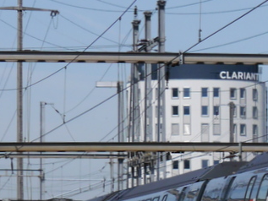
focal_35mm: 284
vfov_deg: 5.2
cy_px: 278
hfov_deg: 6.9
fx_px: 2200
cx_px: 351
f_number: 7.1
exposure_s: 1/500
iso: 160
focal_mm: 45
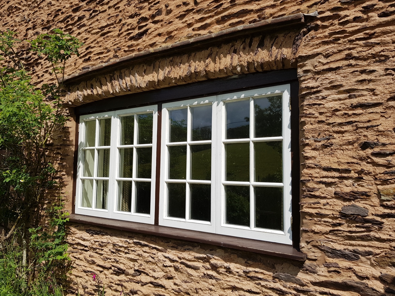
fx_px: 308
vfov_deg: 51.4
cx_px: 197
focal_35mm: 27
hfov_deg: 65.3
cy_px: 148
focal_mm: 4.2
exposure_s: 1/2560
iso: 40
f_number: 1.7
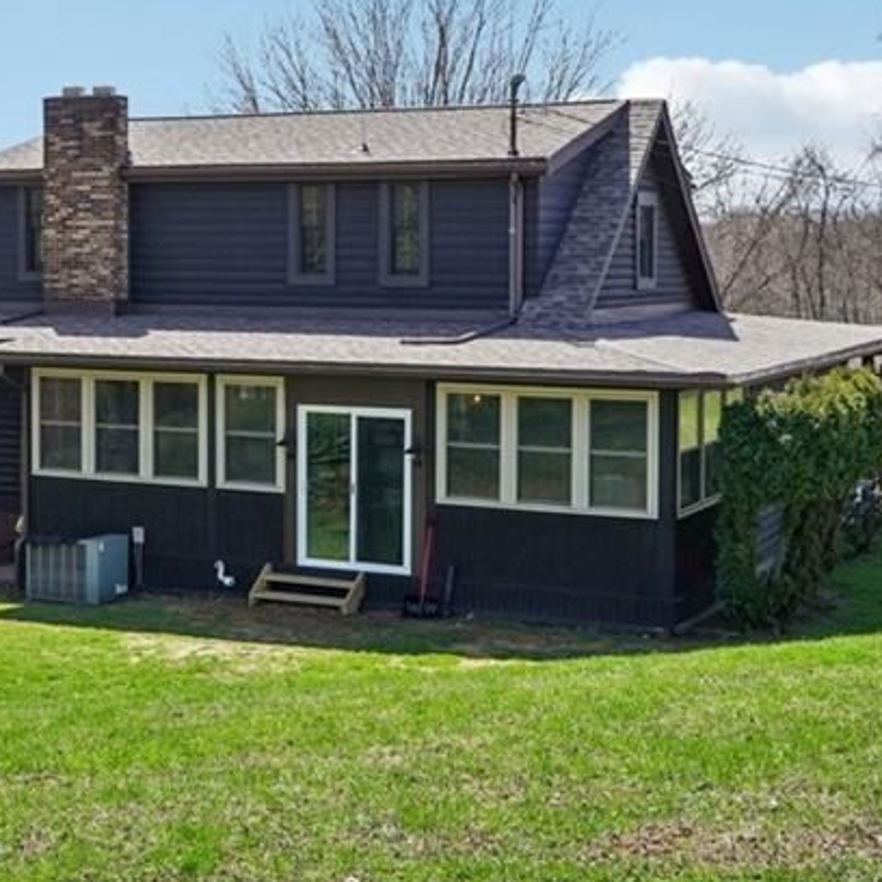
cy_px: 438
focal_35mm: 64
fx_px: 1845
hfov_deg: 25.9
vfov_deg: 26.9
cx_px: 58
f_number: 8
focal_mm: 30
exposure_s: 1/1000
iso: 500
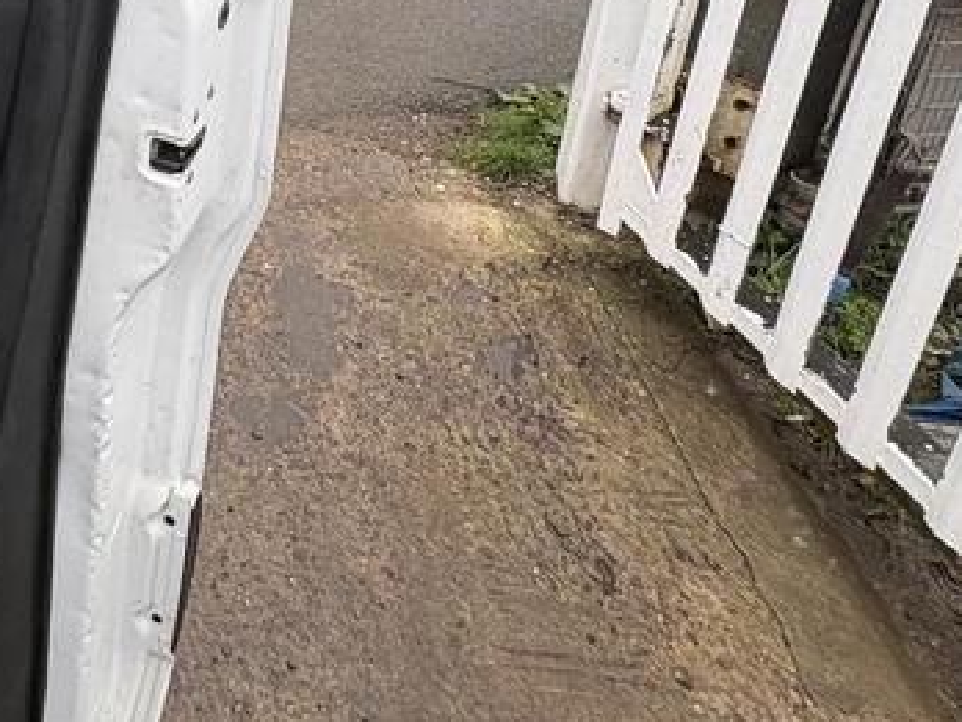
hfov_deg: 45.7
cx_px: 69
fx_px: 1000
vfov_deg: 32.5
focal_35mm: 36
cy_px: -152
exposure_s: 1/280
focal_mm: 2.22
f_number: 2.2
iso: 40
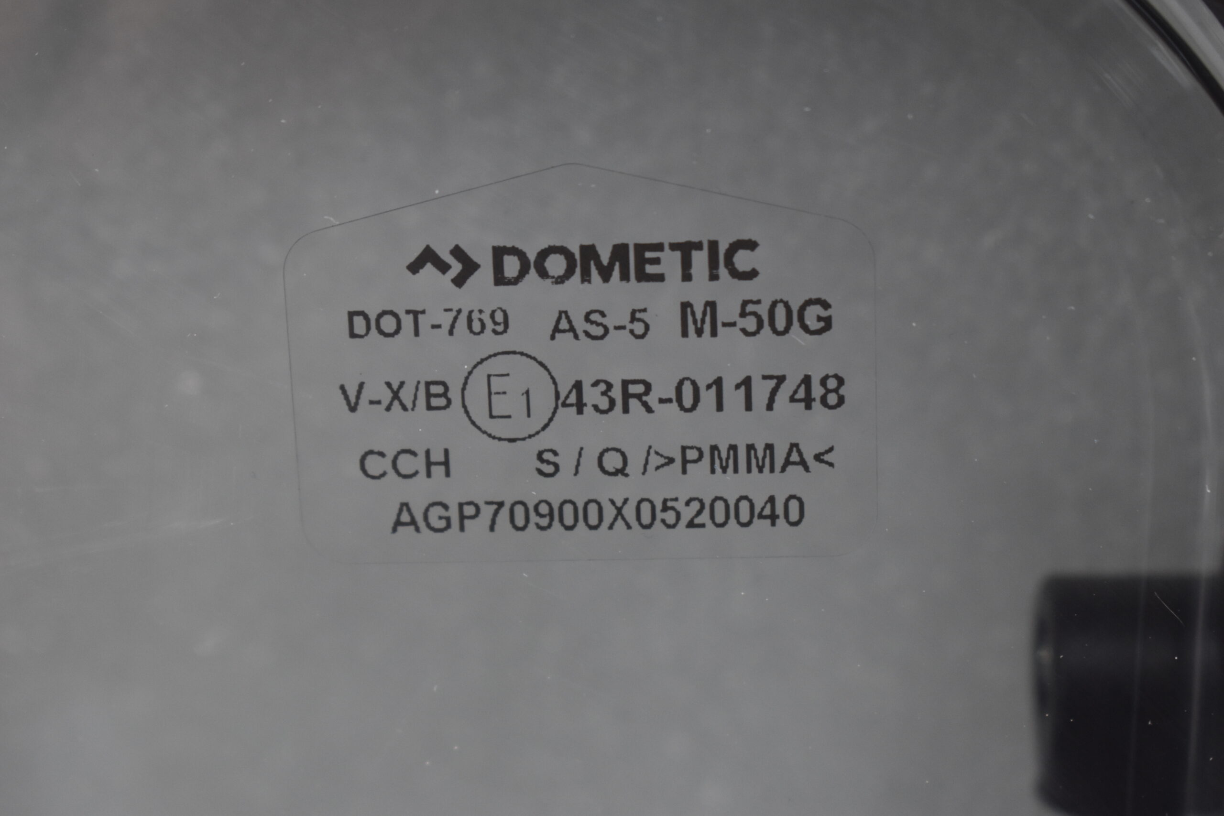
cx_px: 612
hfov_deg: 24.6
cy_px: 408
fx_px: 2805
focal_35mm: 82
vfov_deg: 16.6
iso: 900
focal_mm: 55
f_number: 5.6
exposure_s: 1/60
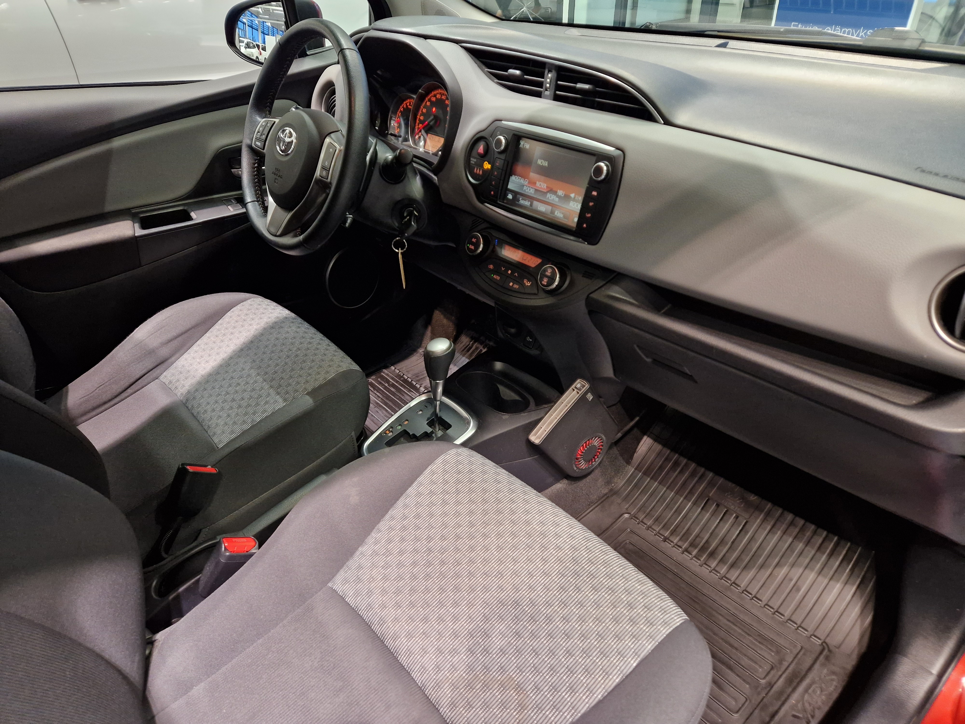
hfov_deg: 73.9
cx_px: 482
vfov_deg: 58.9
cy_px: 362
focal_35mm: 23
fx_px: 641
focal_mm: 5.4
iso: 320
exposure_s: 1/100
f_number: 1.8
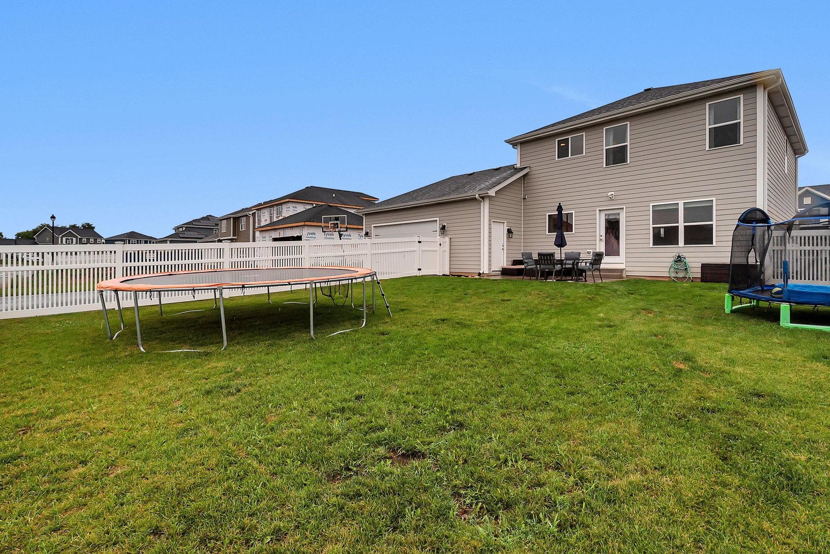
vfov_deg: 73.8
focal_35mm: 16
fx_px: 369
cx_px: 415
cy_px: 277
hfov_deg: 96.7
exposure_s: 1/500
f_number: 11
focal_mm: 16
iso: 800
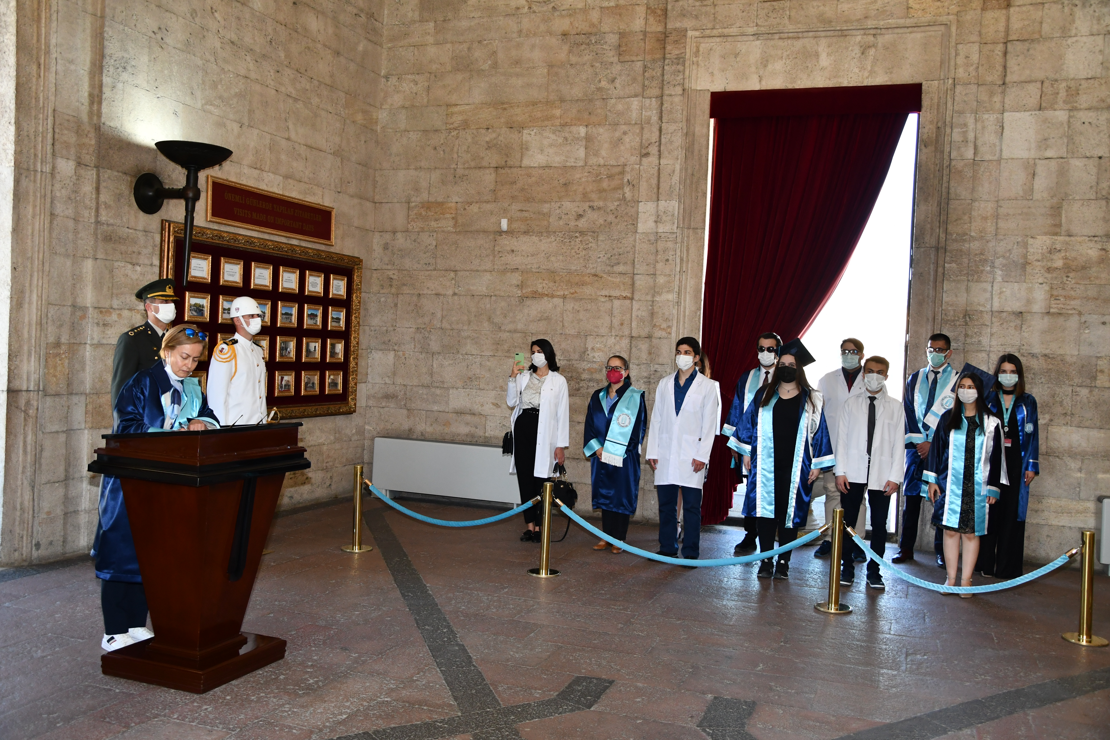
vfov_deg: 42.3
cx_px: 555
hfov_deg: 60.3
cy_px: 370
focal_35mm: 31
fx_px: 956
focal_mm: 21
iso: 640
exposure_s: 1/60
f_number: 4
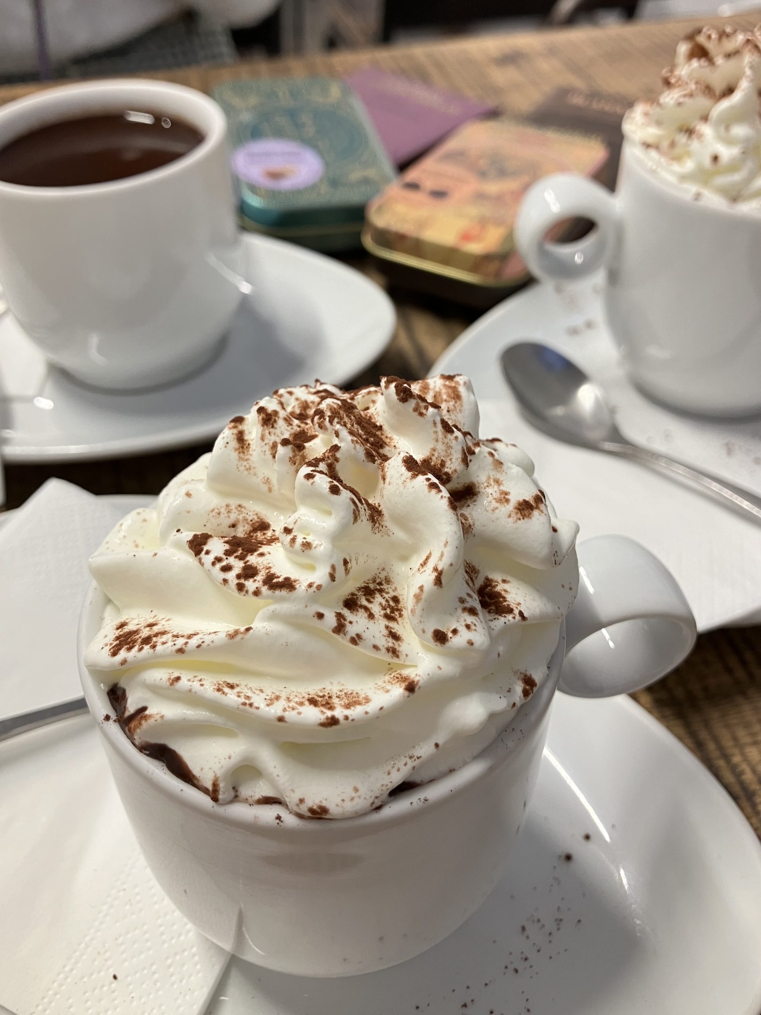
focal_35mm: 32
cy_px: 459
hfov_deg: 44.2
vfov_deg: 56.7
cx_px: 373
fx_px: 938
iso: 80
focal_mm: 3.99
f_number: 1.8
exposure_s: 1/50
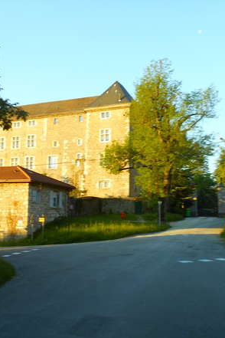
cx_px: 81
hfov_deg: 32.4
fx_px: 384
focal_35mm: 41
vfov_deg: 47.4
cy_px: 172
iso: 80
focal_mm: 5.2
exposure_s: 1/100
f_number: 4
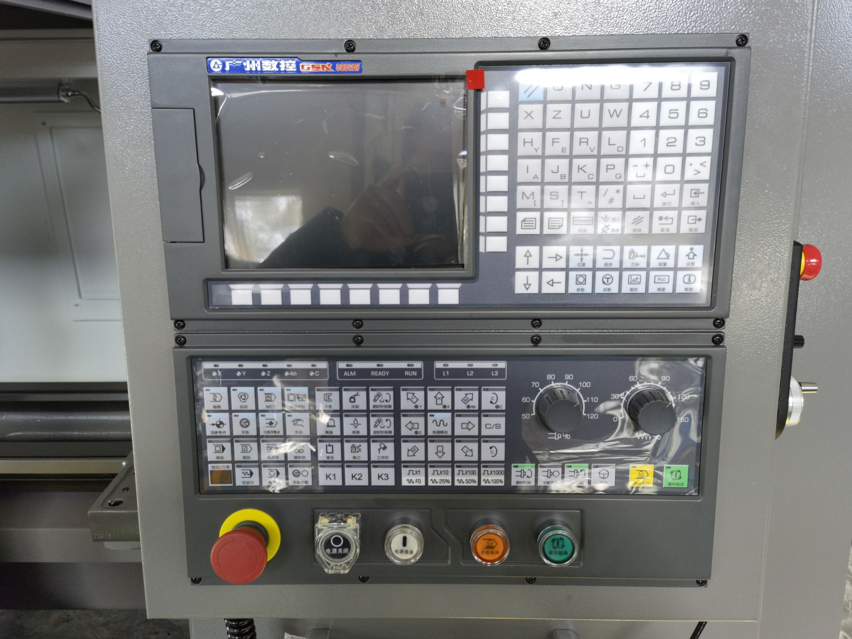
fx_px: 665
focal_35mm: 27
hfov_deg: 65.3
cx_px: 426
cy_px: 320
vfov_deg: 51.4
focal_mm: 6.67
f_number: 1.9
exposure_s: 1/194
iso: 50
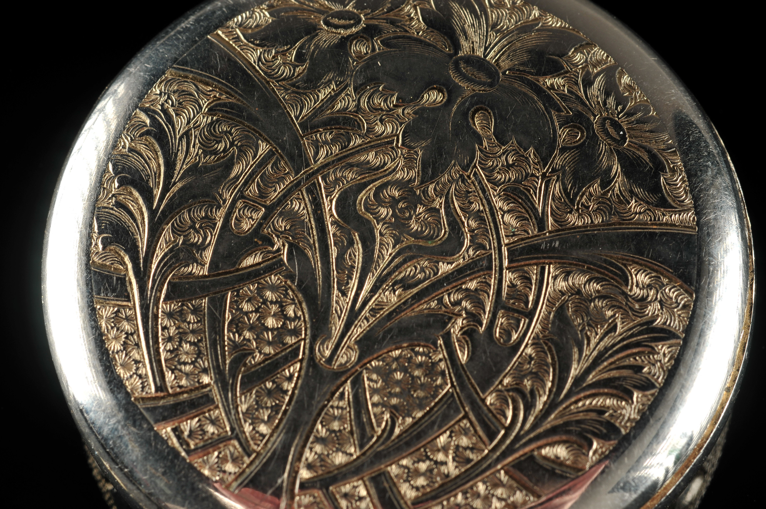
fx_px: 1913
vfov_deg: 15.2
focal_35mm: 90
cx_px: 383
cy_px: 254
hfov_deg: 22.6
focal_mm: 60
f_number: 18
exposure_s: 1/200
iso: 100
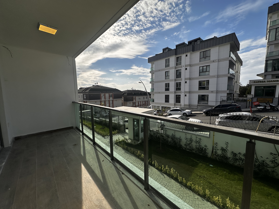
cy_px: 104
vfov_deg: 85.7
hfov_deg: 102.1
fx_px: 113
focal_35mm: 14
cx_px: 140
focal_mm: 2.22
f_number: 2.2
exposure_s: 1/3040
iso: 50
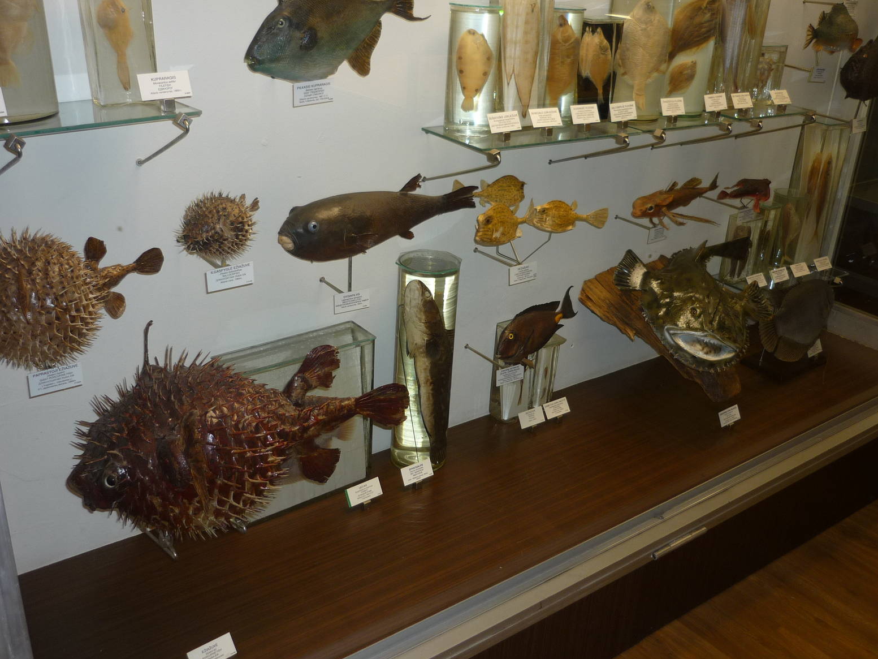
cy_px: 321
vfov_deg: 41.8
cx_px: 443
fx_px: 862
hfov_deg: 54.0
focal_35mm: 34
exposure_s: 1/30
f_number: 2.8
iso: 100
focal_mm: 5.5
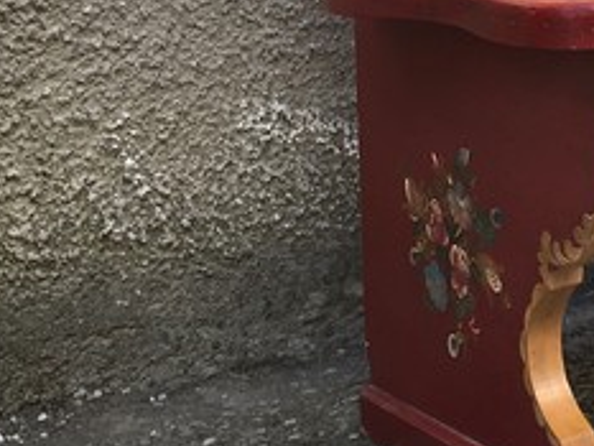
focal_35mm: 87
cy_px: 4
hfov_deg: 19.9
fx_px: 1494
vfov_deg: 16.6
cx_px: 857
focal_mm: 4.15
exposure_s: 1/148
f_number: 2.2
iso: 25
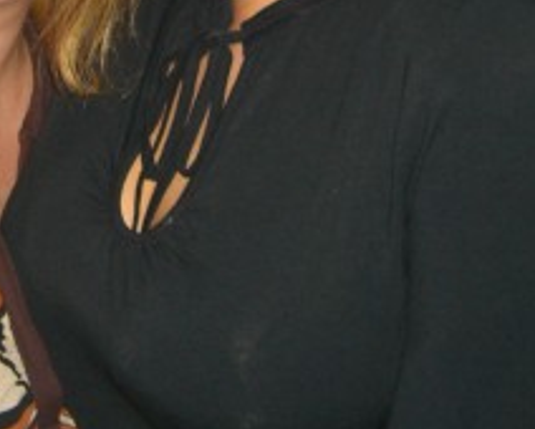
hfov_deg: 18.1
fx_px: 1664
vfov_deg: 14.3
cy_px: -50
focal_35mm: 105
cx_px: 129
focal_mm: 7.9
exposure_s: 1/60
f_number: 2.8
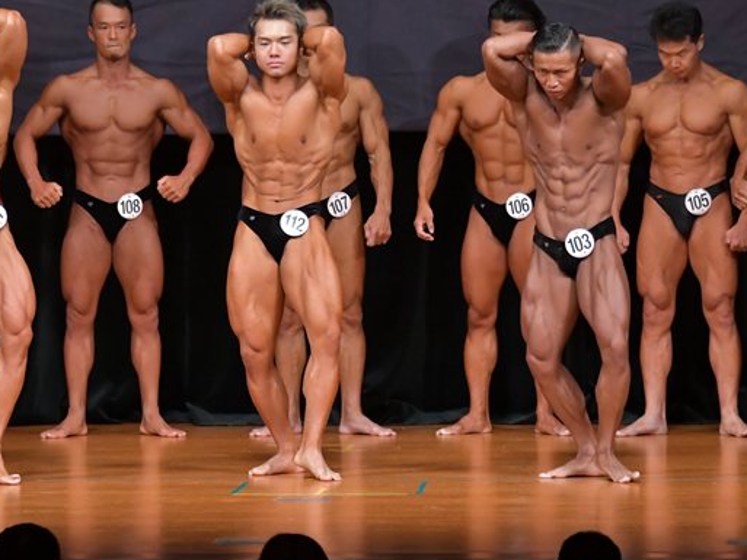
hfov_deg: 6.3
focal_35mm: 315
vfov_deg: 4.7
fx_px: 6799
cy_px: 234
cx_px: 244
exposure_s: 1/400
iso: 5000
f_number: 5.6
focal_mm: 145
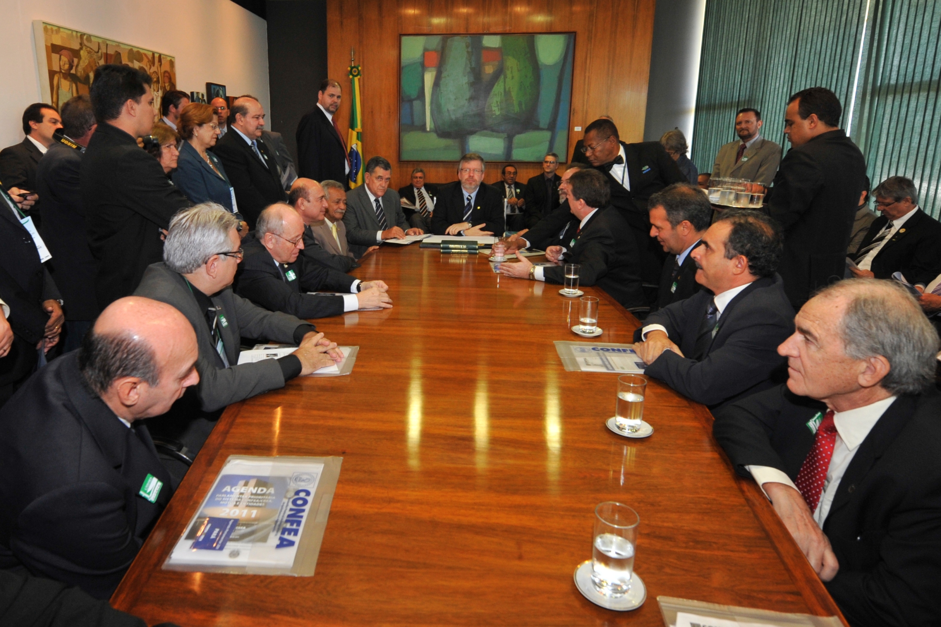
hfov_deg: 104.3
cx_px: 470
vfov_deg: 81.2
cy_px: 314
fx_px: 366
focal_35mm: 14
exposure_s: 1/60
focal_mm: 14
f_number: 5.6
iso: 1250
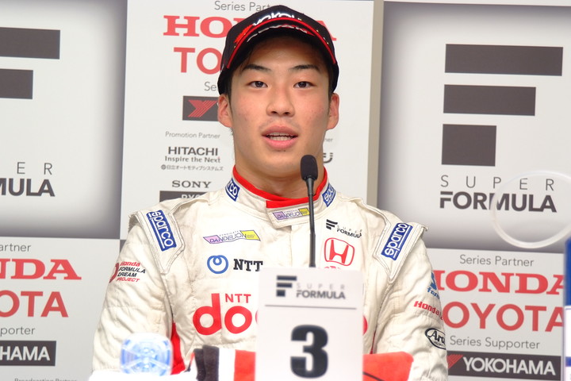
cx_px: 286
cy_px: 190
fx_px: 2379
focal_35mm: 150
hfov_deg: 13.7
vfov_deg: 9.1
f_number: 5.6
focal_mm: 100
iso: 400
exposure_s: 1/125
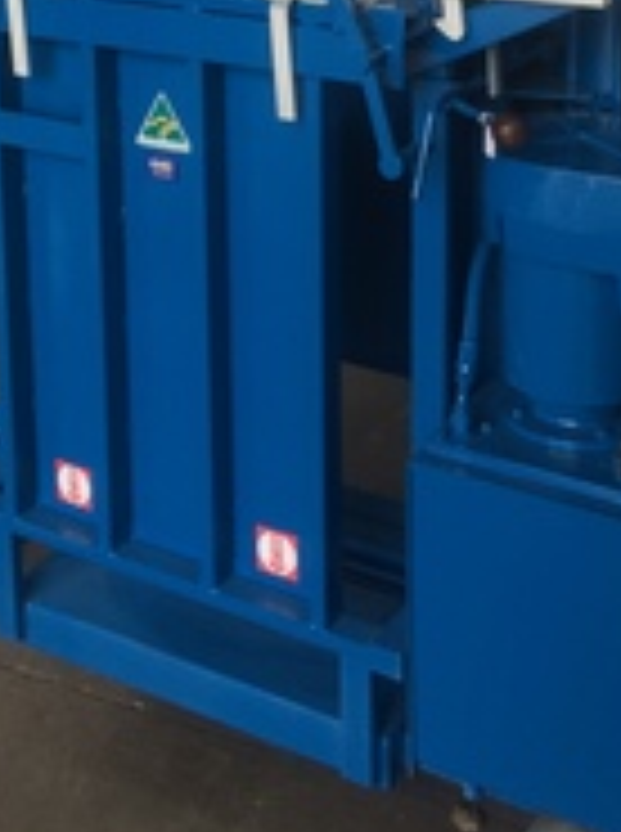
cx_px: 324
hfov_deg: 22.5
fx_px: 1560
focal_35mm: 65
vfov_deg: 28.0
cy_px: -9
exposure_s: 1/40
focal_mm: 4.12
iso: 32
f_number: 2.2
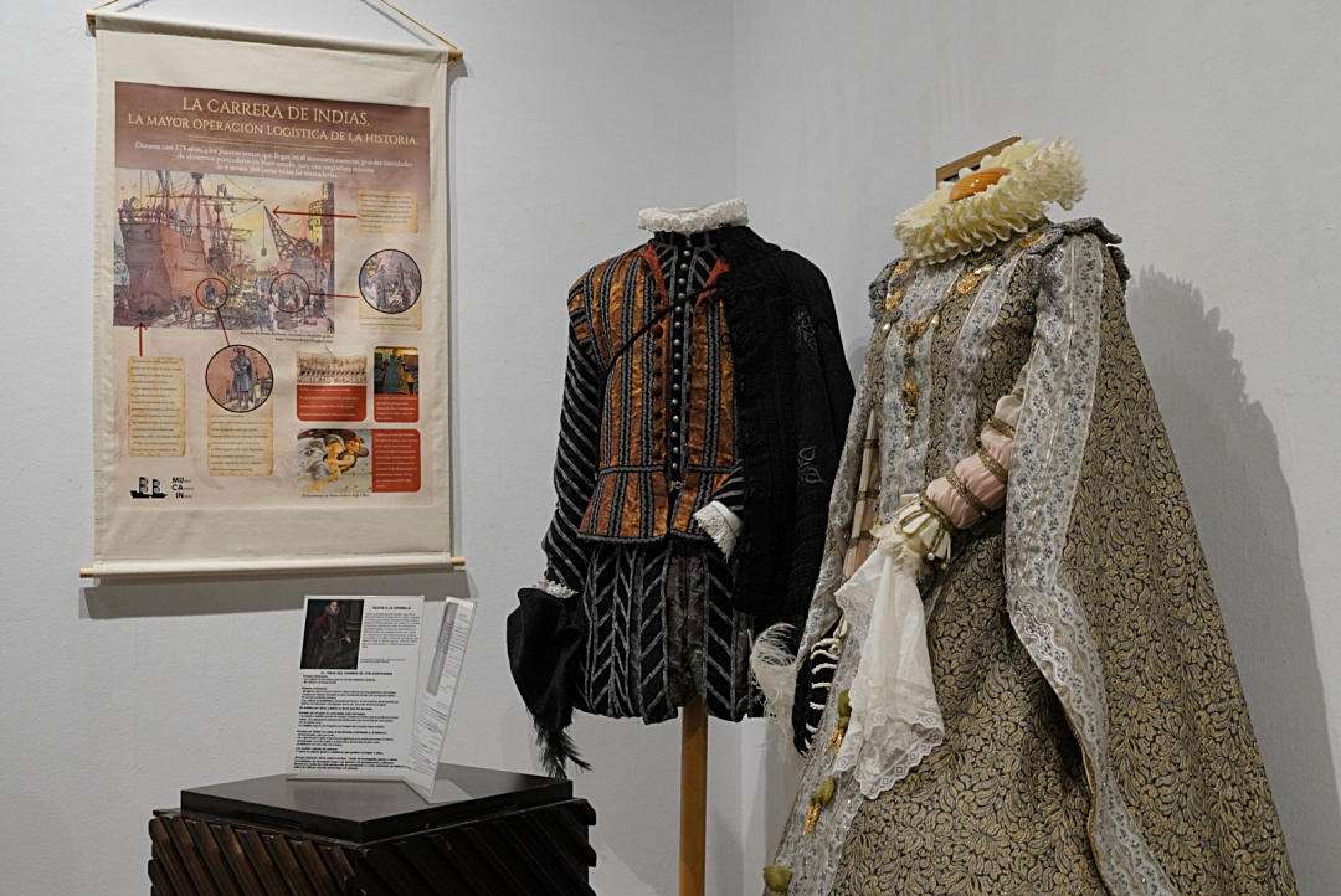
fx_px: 1417
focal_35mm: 38
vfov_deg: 35.1
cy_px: 448
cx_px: 670
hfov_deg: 50.7
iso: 3200
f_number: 7.1
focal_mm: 38
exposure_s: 1/125
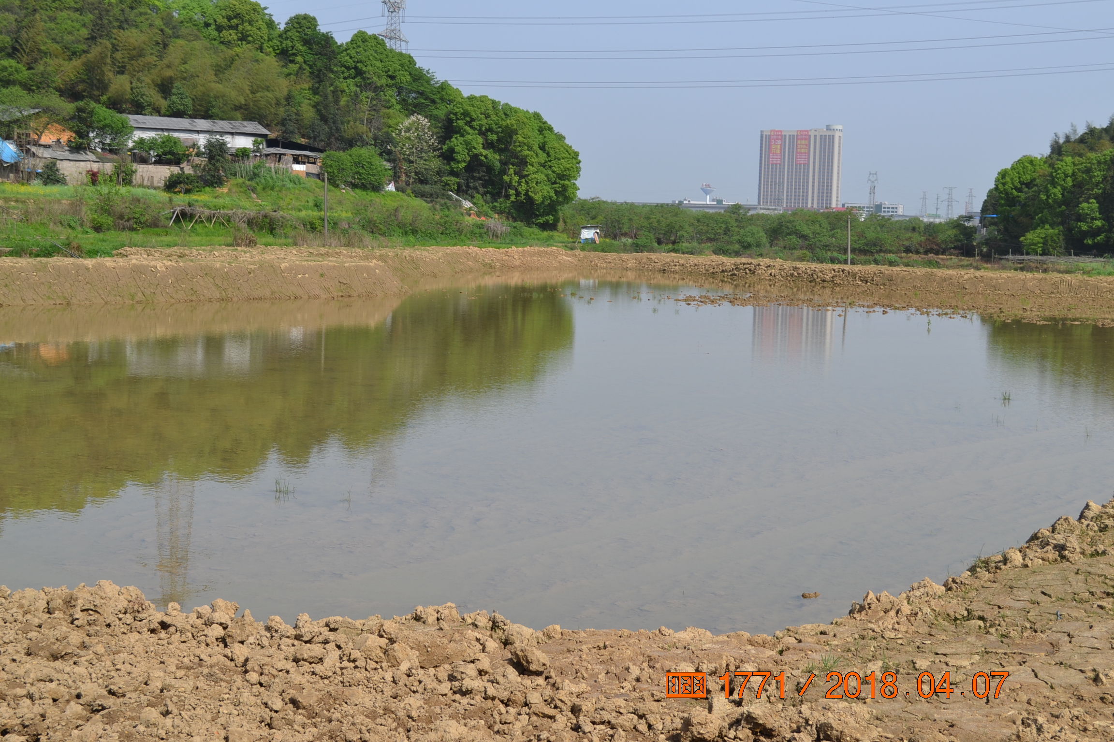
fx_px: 1578
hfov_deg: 38.9
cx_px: 557
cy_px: 371
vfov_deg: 26.5
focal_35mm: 51
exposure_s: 1/250
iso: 100
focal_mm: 34
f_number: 8
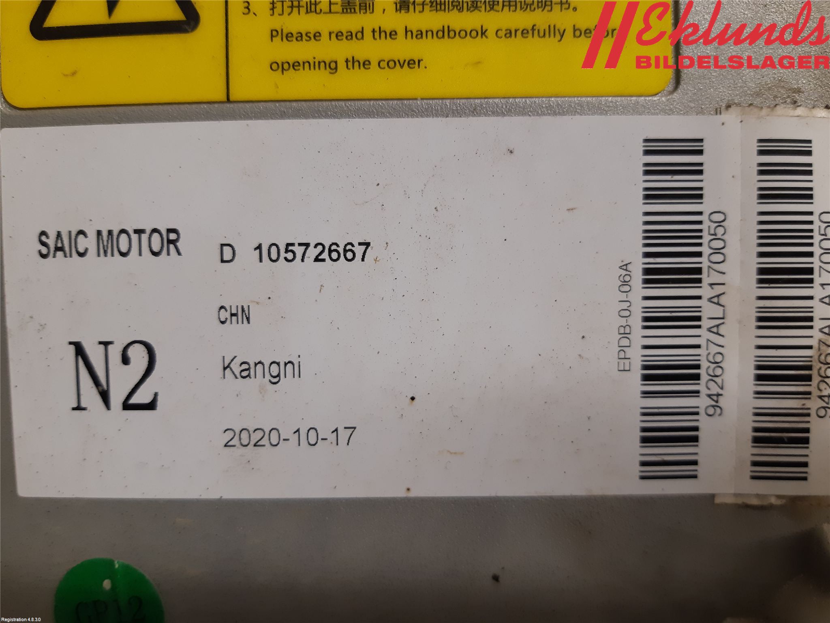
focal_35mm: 26
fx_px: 623
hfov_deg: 67.3
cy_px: 312
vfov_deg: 53.1
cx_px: 415
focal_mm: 3.93
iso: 100
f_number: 1.7
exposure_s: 1/50
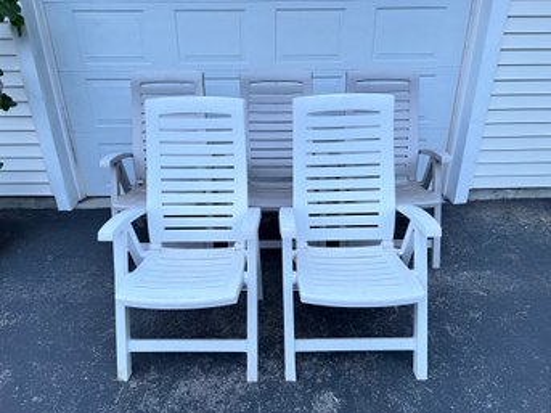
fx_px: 414
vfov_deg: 53.0
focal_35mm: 26
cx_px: 276
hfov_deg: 67.3
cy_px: 206
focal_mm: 5.7
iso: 500
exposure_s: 1/40
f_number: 1.5
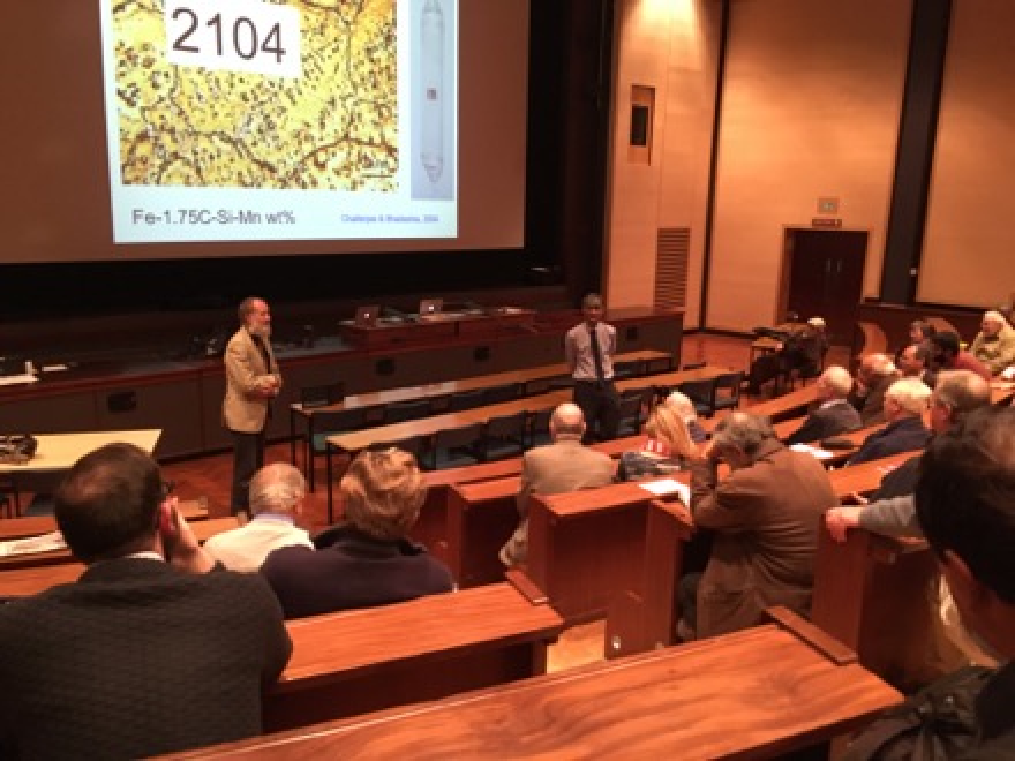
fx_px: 850
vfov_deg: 48.2
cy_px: 380
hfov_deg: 61.7
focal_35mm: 29
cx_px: 508
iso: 250
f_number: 2.2
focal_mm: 4.15
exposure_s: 1/17
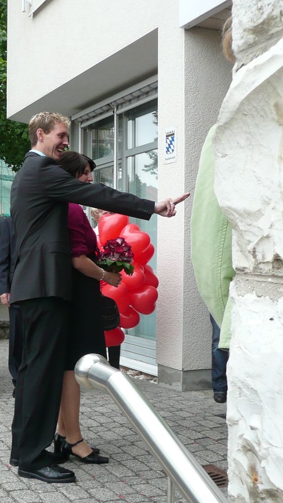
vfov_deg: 41.3
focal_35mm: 50
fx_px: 667
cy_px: 250
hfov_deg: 23.6
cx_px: 59
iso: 100
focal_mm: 4.6
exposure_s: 1/80
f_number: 3.3
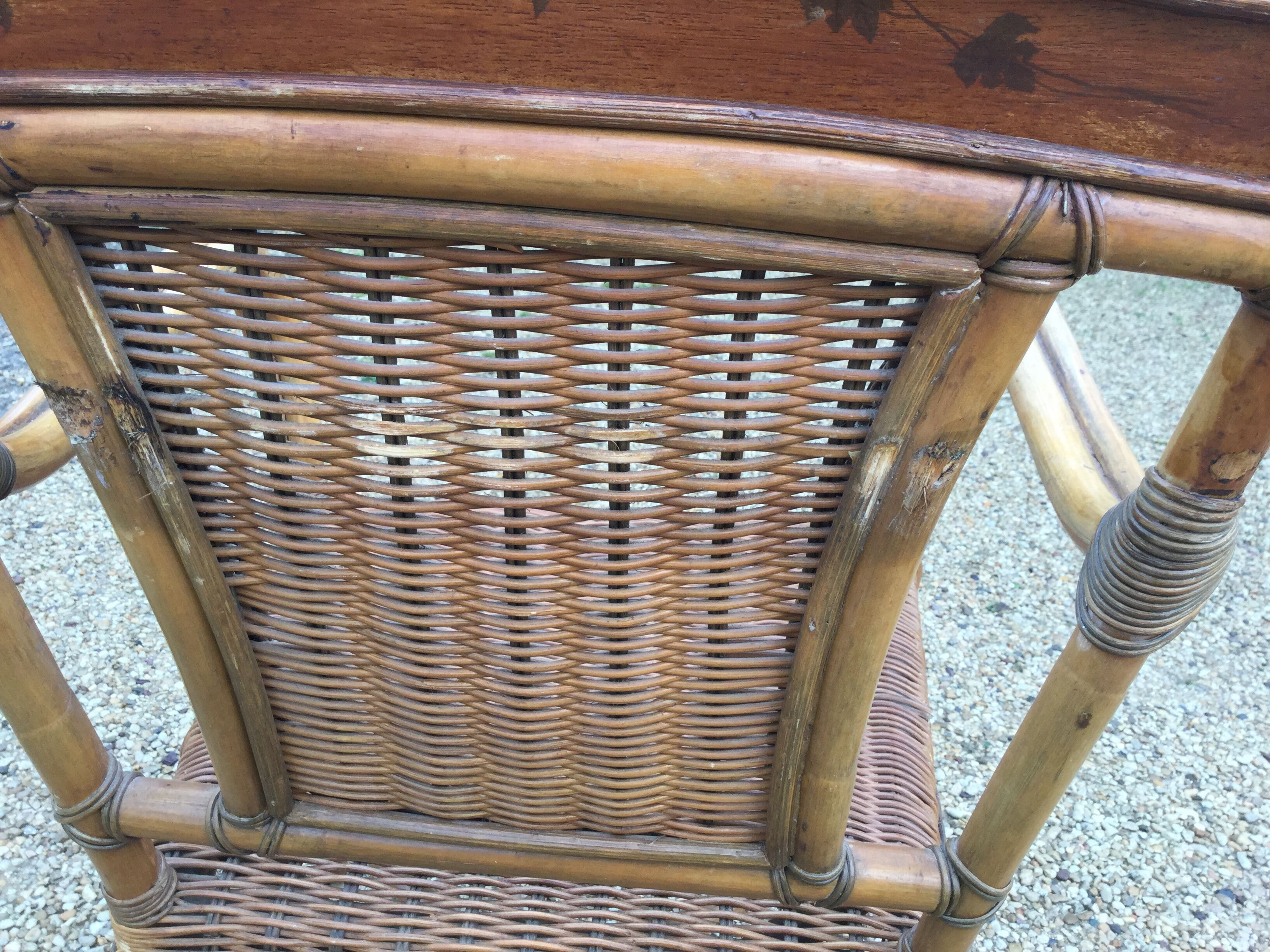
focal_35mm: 31
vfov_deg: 45.4
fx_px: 1137
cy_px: 476
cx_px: 635
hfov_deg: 58.4
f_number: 2.4
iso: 32
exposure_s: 1/100
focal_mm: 3.3
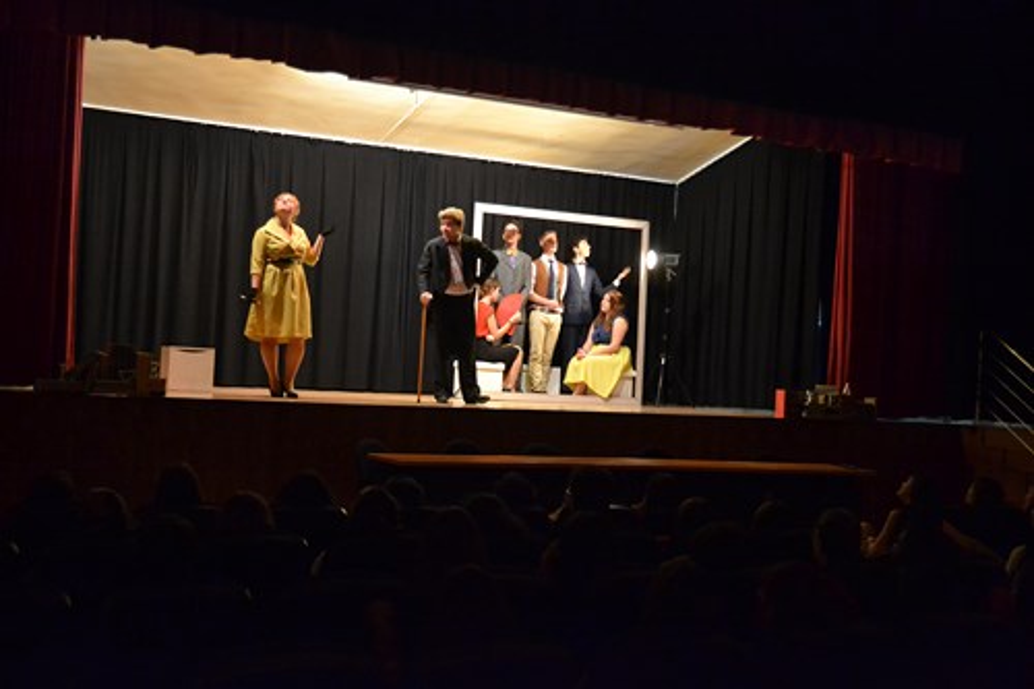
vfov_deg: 28.9
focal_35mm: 46
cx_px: 517
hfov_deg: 42.3
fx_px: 1335
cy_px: 344
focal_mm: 31
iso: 3200
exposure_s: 1/40
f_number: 4.2
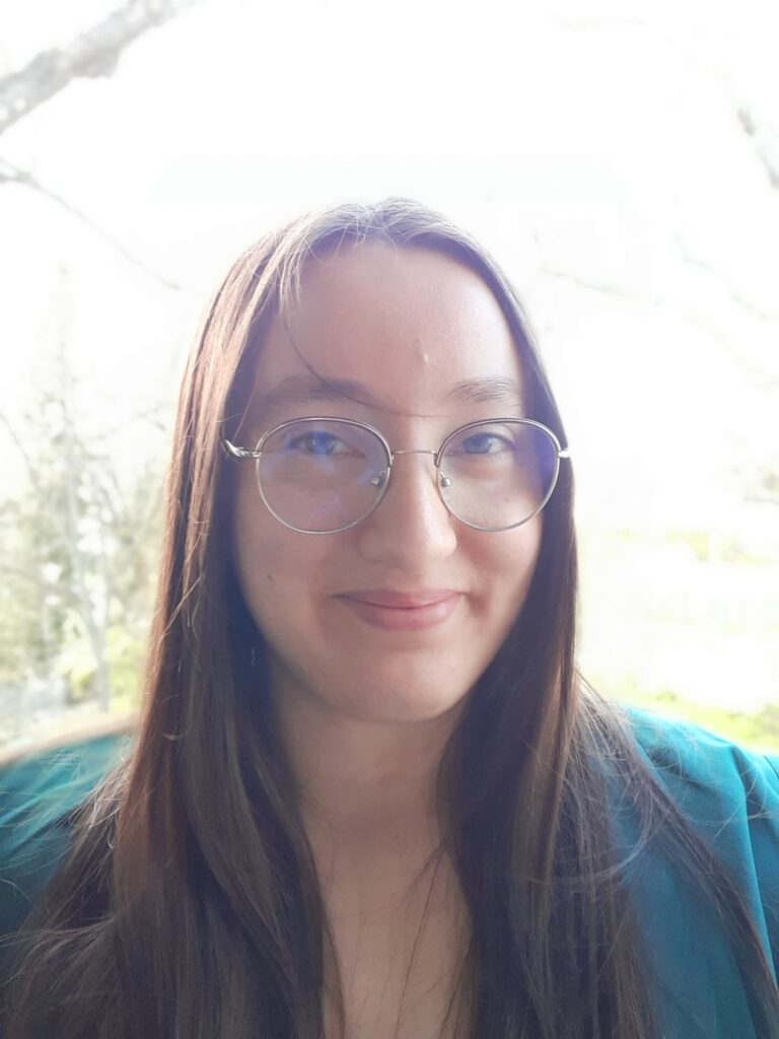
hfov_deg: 45.4
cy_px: 520
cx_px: 390
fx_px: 930
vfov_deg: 58.4
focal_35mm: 31
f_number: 2
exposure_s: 1/50
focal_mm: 2.61
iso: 100
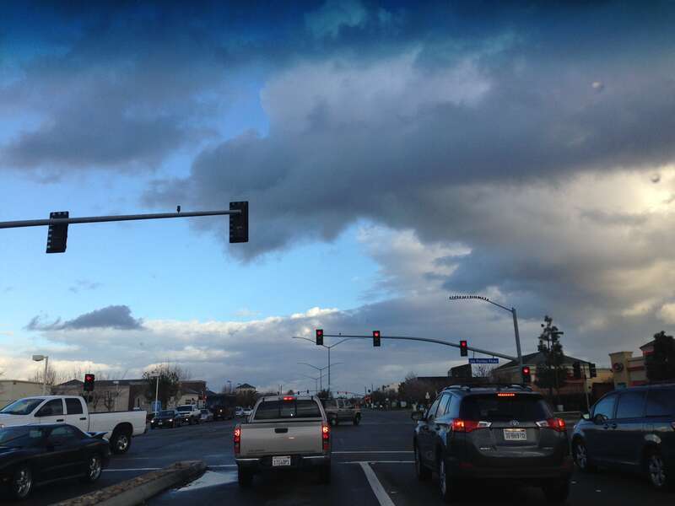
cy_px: 253
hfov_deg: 55.4
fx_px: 643
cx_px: 338
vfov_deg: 42.9
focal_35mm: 33
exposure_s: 1/511
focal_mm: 4.12
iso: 50
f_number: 2.4
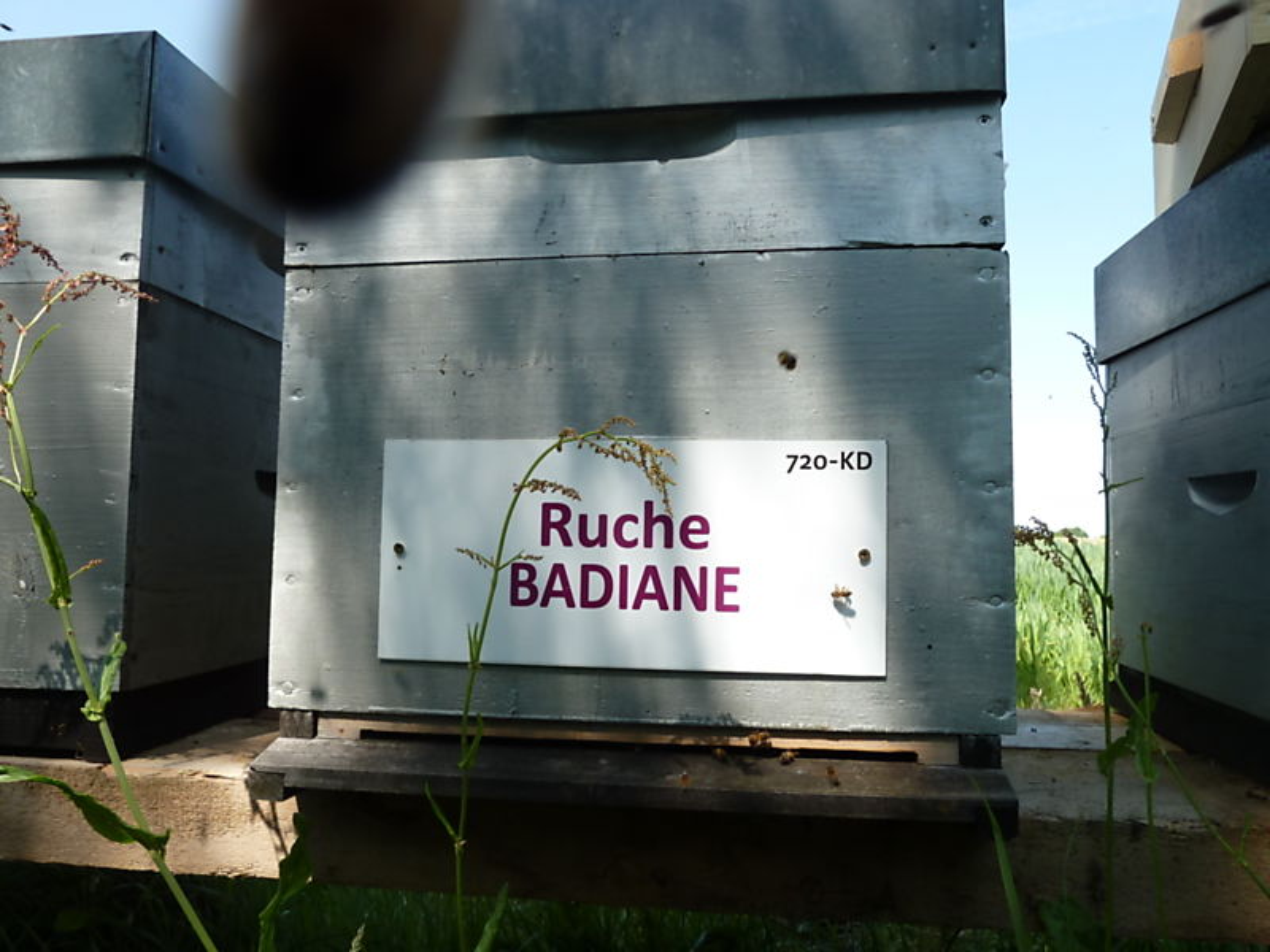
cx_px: 635
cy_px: 476
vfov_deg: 54.9
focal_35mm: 25
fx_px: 917
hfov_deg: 69.4
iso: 80
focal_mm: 4.1
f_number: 4
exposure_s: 1/200
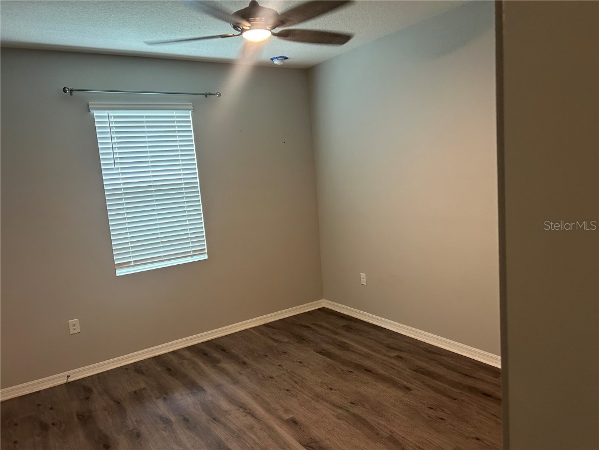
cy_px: 225
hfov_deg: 67.3
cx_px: 300
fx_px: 450
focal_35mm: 26
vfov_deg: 53.1
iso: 160
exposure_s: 1/60
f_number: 1.5
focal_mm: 5.7
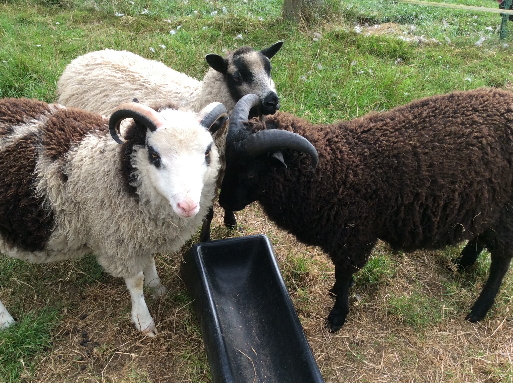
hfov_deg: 51.3
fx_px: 533
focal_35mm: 36
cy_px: 205
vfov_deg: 39.5
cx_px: 232
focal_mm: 3.3
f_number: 2.4
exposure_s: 1/239
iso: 32
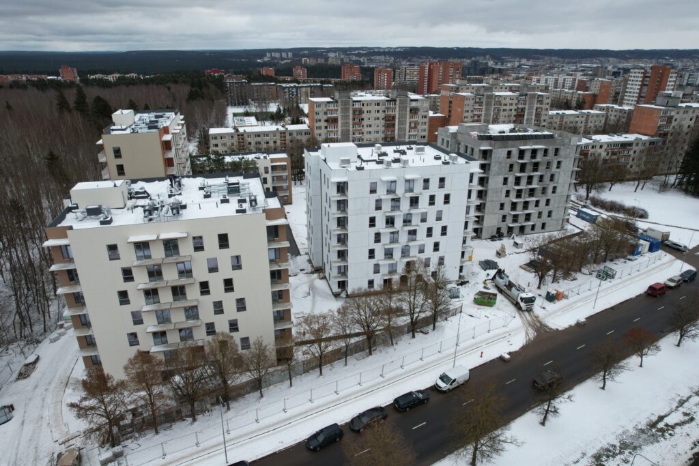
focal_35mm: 22
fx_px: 427
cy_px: 233
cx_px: 350
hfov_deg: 78.6
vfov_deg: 57.2
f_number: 2.8
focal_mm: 8.38
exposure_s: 1/640
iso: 100
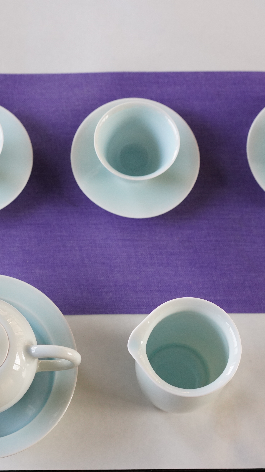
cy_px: 237
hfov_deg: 13.8
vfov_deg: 24.5
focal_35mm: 87
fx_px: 1087
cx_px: 53
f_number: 4.5
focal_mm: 55
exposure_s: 1/400
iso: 4000
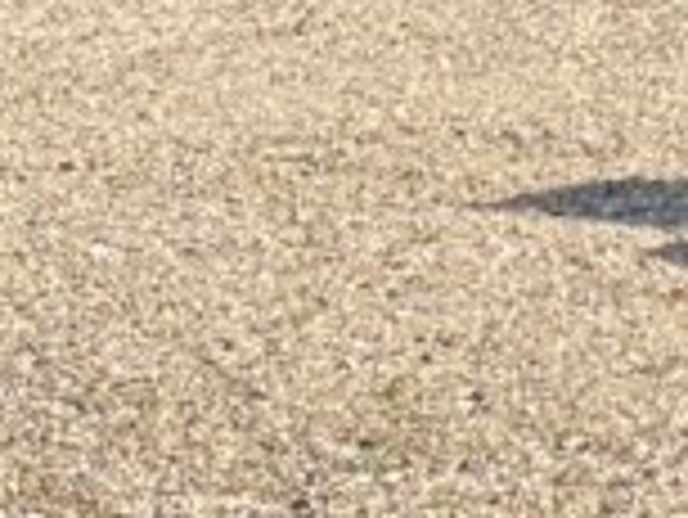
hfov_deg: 5.4
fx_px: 6962
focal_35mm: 350
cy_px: -881
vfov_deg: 4.1
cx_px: 1853
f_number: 2
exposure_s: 1/695
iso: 20
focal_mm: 6
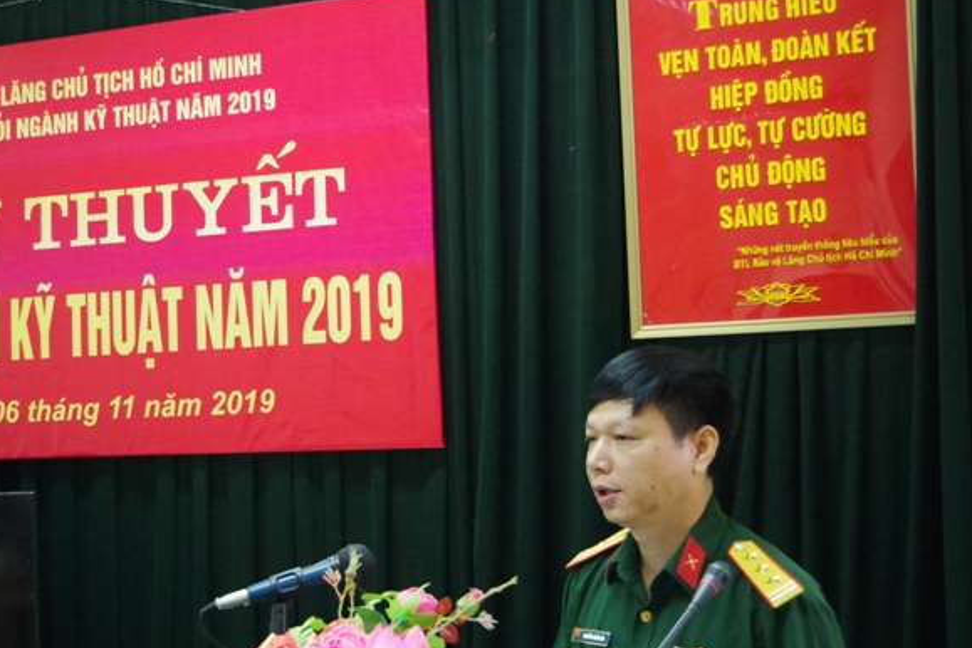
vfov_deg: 23.4
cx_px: 312
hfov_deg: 34.1
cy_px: 348
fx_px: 1566
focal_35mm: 58
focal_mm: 28
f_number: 4.5
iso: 6400
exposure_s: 1/100
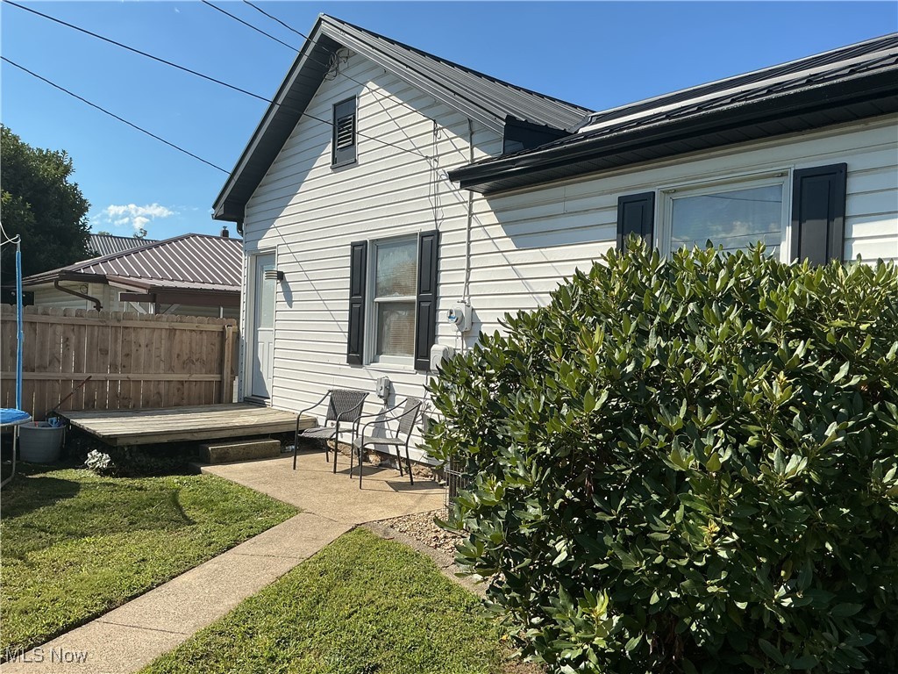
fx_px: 752
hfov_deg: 61.7
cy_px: 337
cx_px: 449
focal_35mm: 29
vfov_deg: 48.2
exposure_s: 1/2320
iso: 25
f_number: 1.8
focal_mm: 3
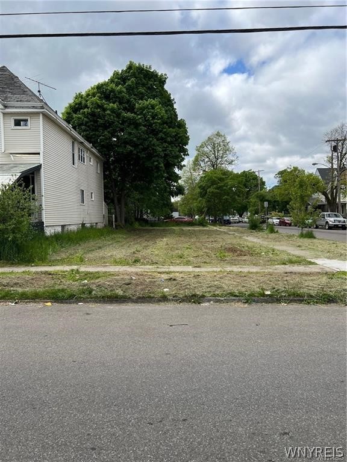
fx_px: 348
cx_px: 174
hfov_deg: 53.1
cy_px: 231
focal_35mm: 26
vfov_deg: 67.3
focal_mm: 5.7
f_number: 1.5
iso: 50
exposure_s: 1/2762
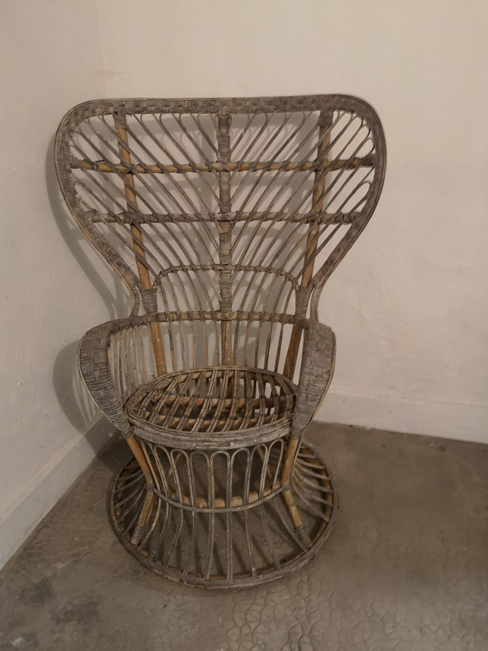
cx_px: 244
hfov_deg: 51.4
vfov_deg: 65.3
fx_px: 508
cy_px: 326
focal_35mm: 27
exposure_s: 1/20
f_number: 1.8
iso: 500
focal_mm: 3.95
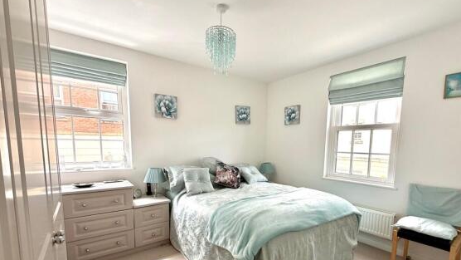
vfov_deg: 65.6
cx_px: 240
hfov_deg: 99.3
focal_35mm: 16
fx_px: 196
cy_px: 170
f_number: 2.2
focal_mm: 2.22
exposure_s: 1/117
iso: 64
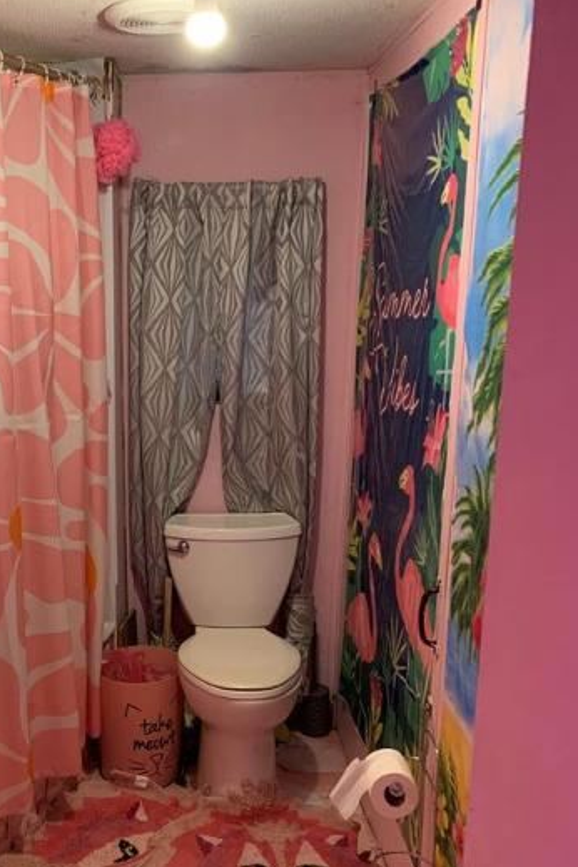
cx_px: 142
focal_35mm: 40
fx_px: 963
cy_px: 503
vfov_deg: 48.3
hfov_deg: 32.7
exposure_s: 1/60
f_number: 1.8
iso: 400
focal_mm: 4.25
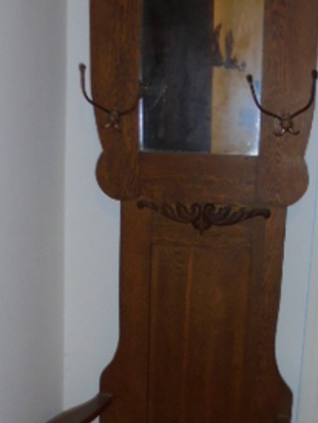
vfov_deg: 34.4
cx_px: 171
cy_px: 299
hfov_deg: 26.6
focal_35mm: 55
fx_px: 673
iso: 200
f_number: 3.5
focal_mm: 4.6
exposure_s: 1/30
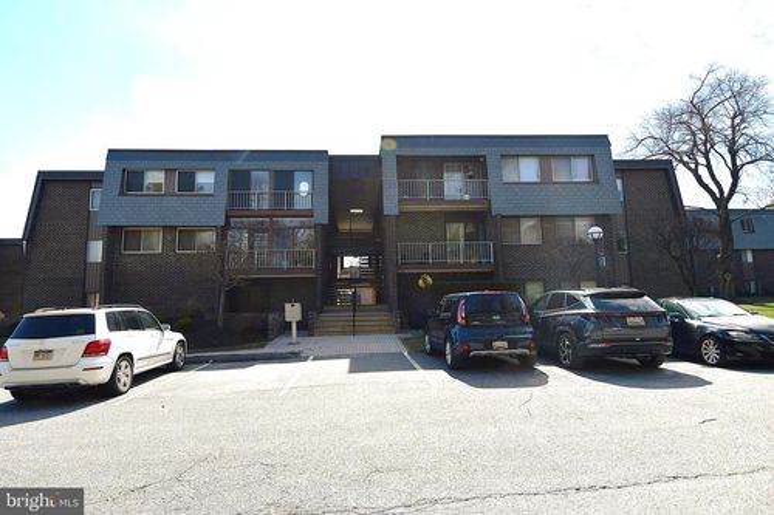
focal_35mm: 18
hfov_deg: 90.0
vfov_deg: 67.3
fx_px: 387
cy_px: 258
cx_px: 387
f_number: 4
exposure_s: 1/2000
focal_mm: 12
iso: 100
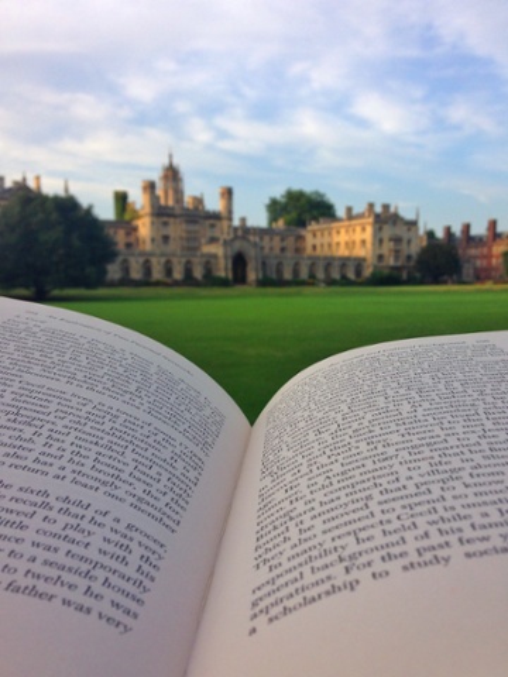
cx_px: 254
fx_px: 646
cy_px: 338
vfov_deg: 55.4
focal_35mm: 33
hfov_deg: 42.9
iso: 50
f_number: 2.4
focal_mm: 4.12
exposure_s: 1/430
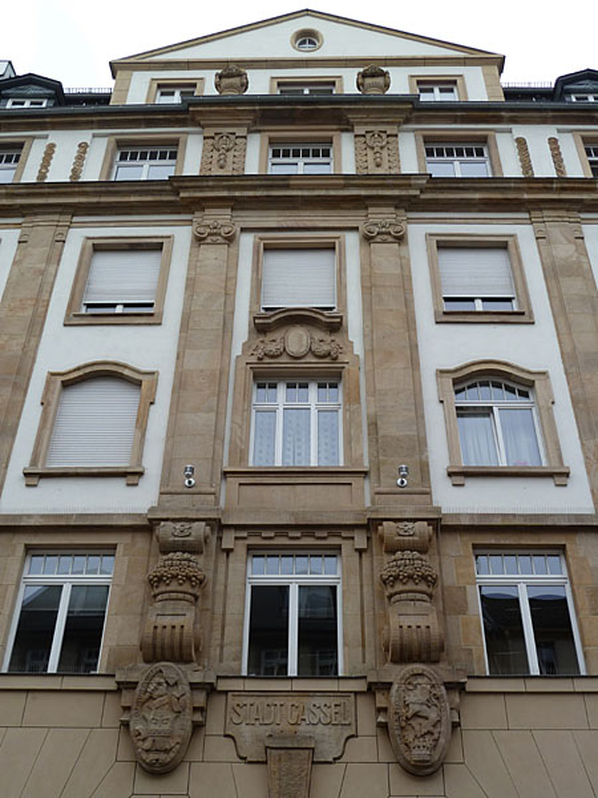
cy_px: 399
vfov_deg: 50.1
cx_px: 299
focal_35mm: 37
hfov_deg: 38.7
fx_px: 852
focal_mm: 6.1
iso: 80
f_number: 4
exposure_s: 1/250
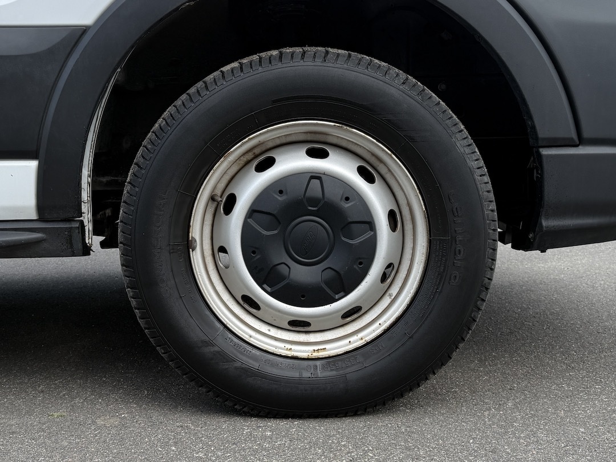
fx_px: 427
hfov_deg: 71.6
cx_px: 308
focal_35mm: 24
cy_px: 231
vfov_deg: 56.8
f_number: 1.78
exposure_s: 1/1653
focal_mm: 6.76
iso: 80
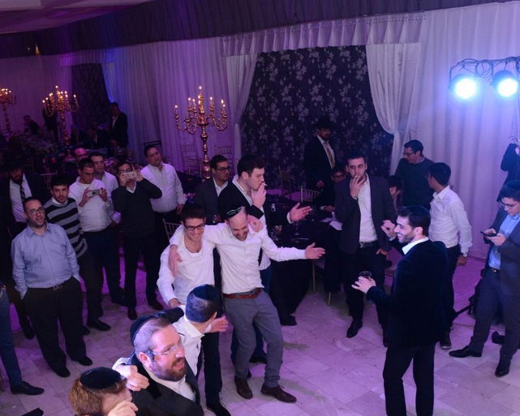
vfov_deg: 40.9
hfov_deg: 50.1
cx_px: 227
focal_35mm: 36
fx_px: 554
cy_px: 256
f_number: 5.6
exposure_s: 1/125
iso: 3200
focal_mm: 24
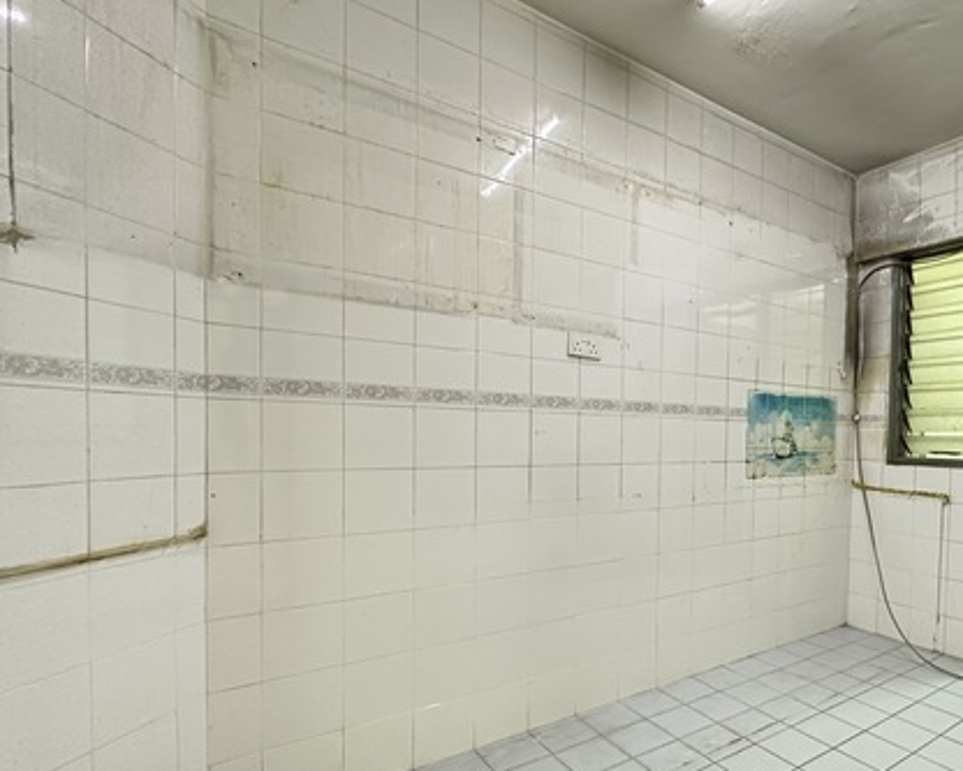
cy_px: 451
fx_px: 599
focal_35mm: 21
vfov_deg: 65.1
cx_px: 699
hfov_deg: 73.2
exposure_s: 1/50
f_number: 2.2
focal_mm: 2.22
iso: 640
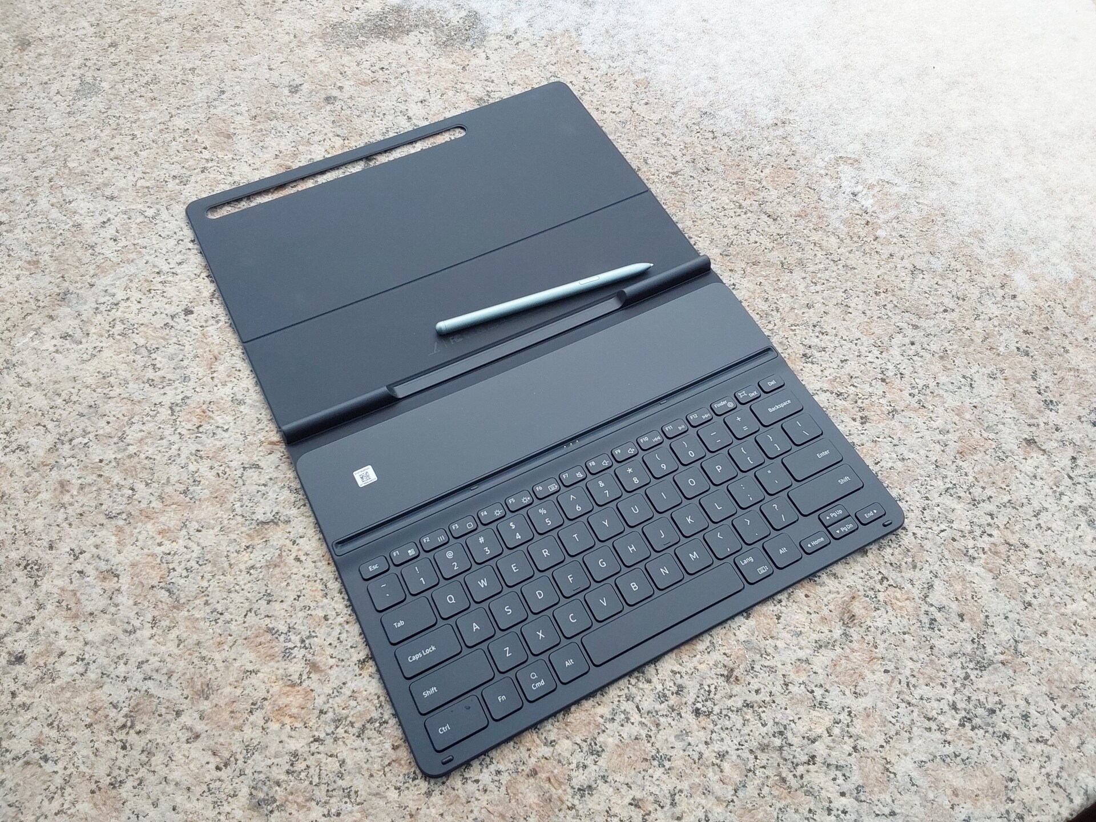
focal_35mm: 28
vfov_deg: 49.7
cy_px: 411
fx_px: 887
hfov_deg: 63.4
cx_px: 548
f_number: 1.9
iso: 64
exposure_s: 1/100
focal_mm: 2.91
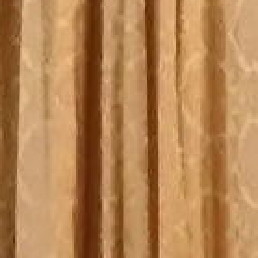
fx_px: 1678
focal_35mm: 199
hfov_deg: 7.0
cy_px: 544
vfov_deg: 8.3
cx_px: 974
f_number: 1.8
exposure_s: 1/20
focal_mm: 3.98
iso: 800
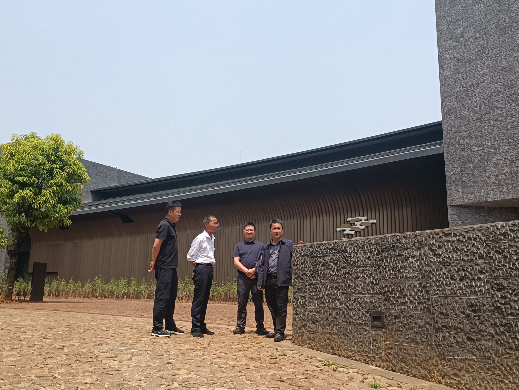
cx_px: 252
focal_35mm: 33
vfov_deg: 42.9
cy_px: 186
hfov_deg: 55.3
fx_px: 495
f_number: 1.9
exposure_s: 1/465
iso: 100
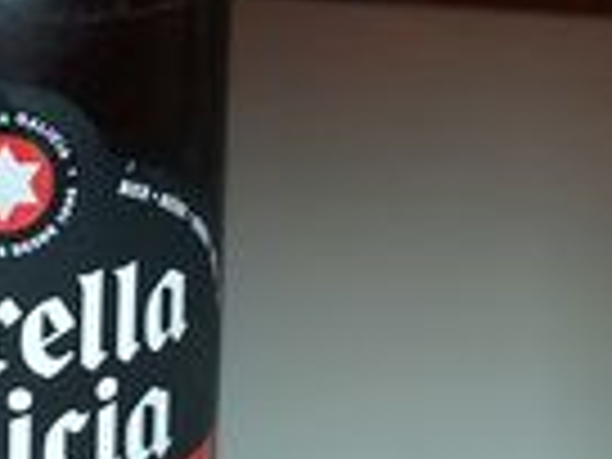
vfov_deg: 18.7
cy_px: -81
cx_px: -9
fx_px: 1326
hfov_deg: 24.7
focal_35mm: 75
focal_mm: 4.6
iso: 64
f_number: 1.8
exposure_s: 1/100
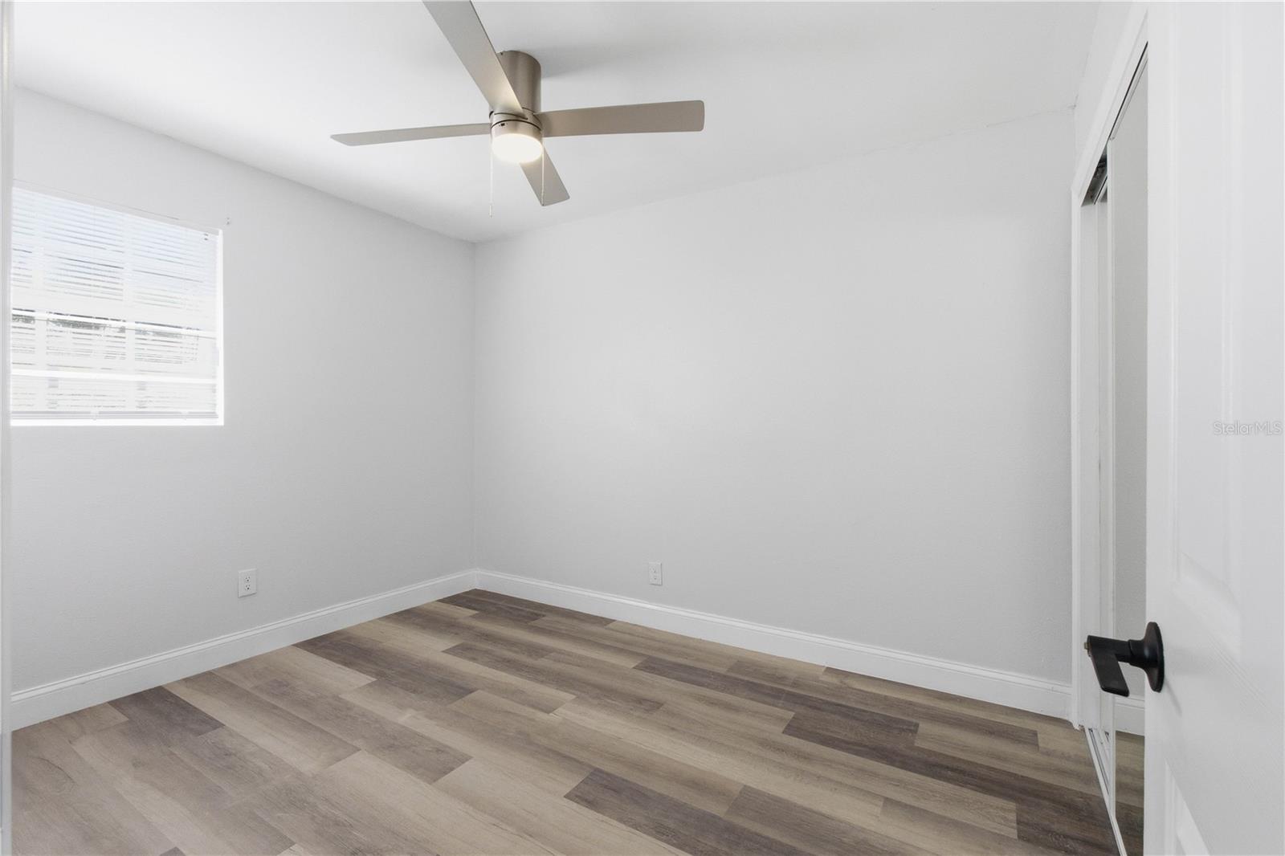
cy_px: 428
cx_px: 642
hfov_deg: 96.7
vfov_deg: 73.7
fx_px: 571
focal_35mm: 16
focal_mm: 16
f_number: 11
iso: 1600
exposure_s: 1/400
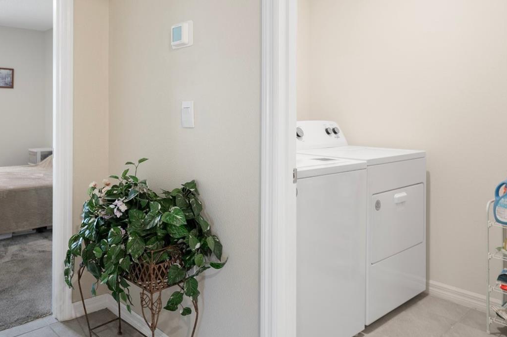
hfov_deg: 63.9
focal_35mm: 28
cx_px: 171
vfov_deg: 45.8
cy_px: 120
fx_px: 394
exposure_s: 1.3
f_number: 8
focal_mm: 18
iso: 320
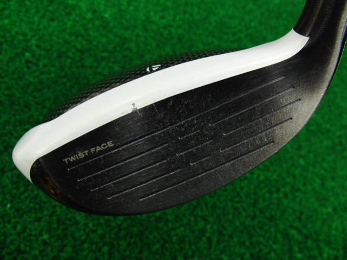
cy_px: 130
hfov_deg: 50.1
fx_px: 371
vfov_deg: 38.7
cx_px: 174
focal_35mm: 37
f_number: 3.6
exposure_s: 1/60
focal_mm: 6.42
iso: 400
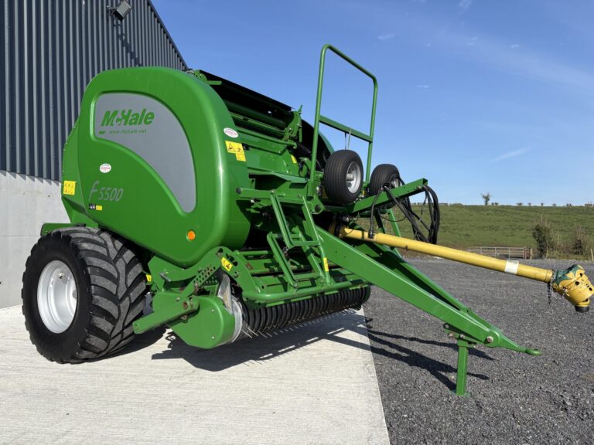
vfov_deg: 53.1
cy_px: 222
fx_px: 446
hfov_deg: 67.3
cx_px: 297
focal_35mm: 26
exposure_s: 1/3831
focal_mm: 5.96
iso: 50
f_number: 1.6
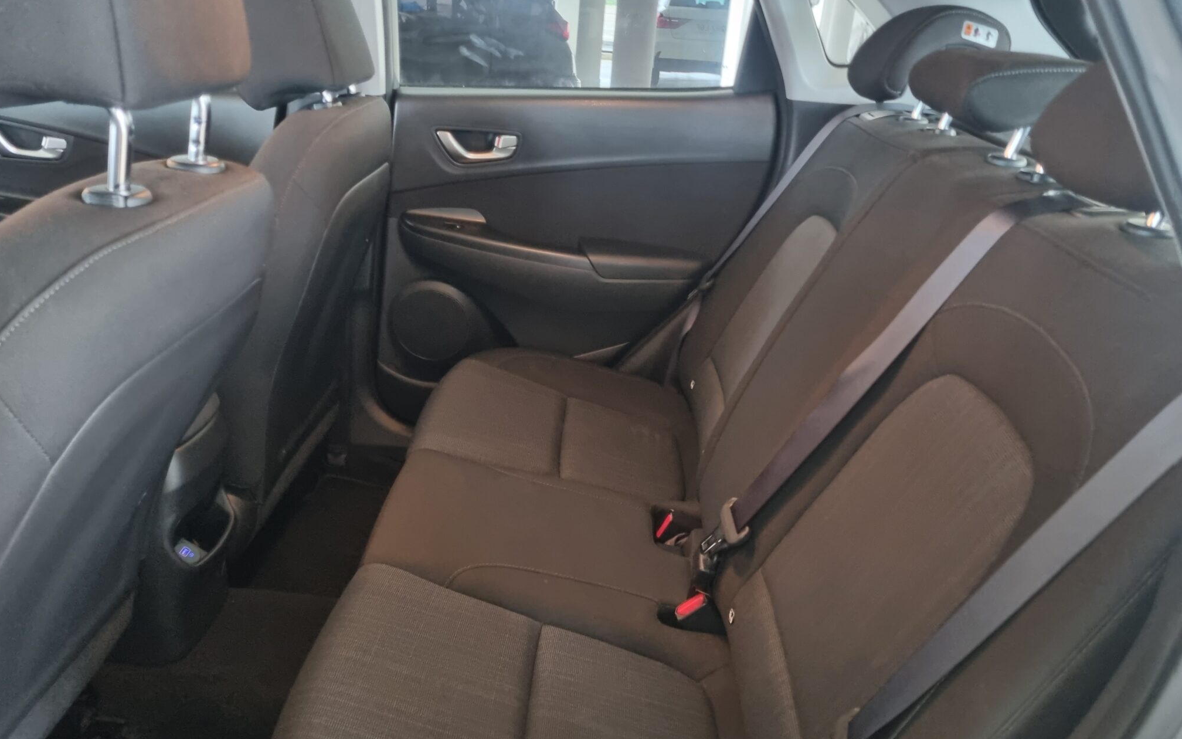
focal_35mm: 28
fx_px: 902
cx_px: 583
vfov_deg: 44.4
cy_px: 426
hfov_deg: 66.5
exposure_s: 1/25
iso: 1250
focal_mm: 5.4
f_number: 1.8
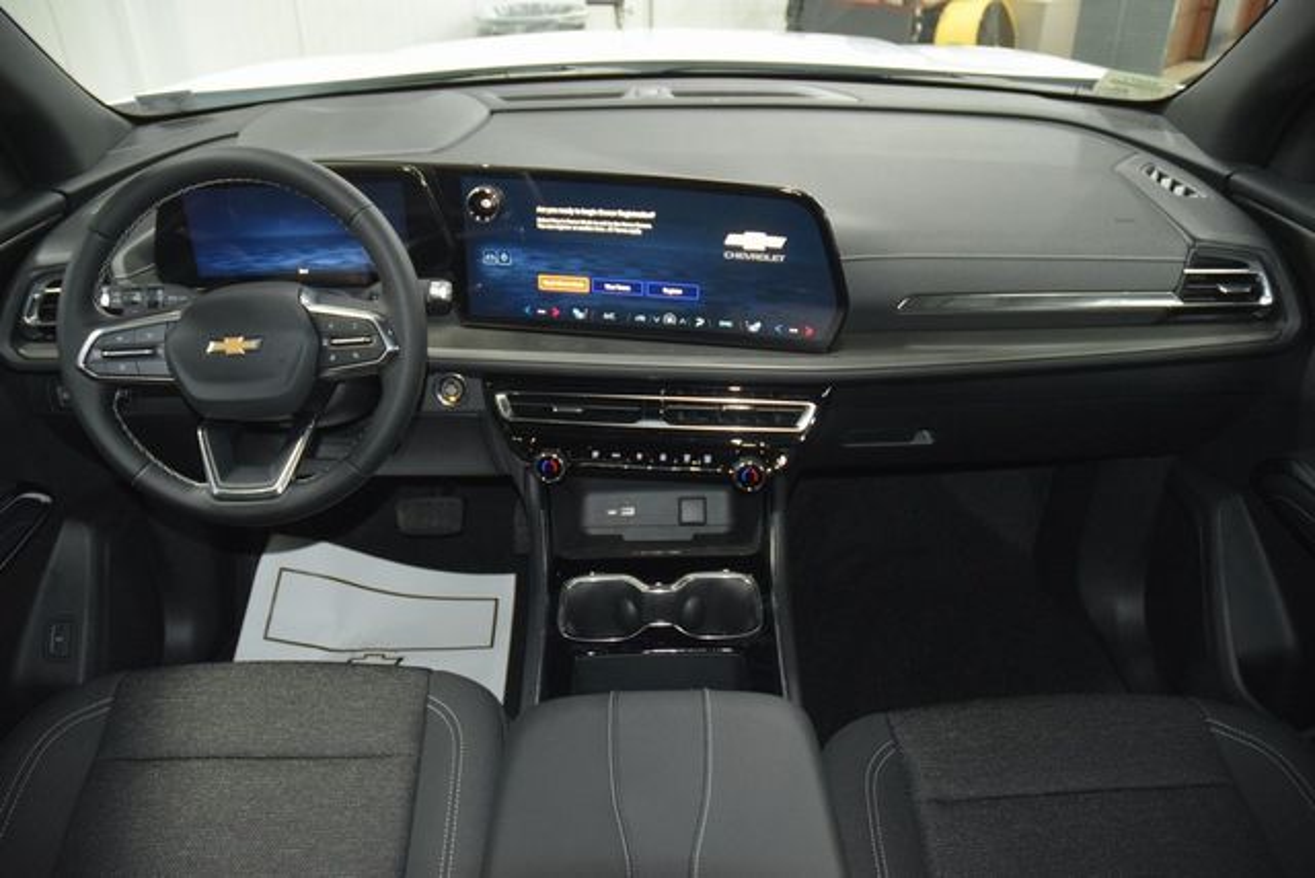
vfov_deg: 48.0
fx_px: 986
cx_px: 658
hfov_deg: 67.4
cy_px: 439
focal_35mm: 27
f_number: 3.5
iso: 2800
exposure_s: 1/60
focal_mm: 18
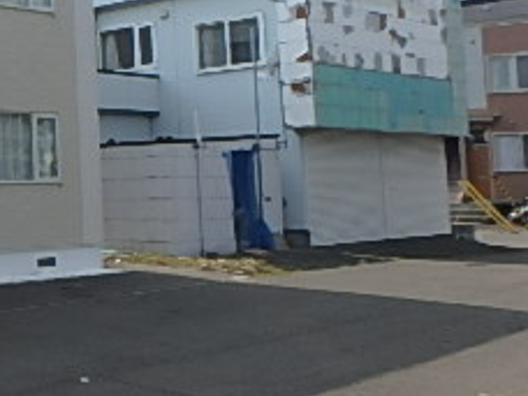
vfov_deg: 24.7
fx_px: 900
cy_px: 123
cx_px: -211
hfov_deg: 26.2
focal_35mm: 59
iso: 125
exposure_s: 1/500
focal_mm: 3.7
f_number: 6
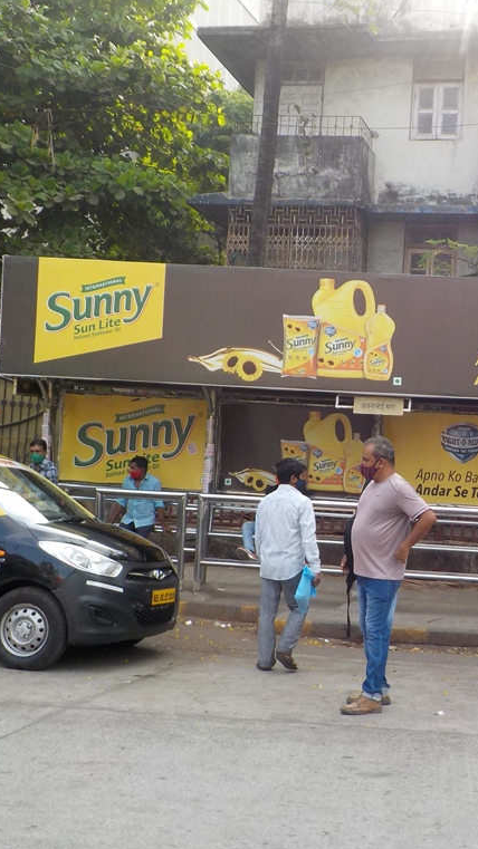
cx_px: 405
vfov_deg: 46.4
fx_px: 992
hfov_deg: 26.4
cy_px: 425
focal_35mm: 44
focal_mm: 4.1
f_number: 3.3
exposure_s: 1/250
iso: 125
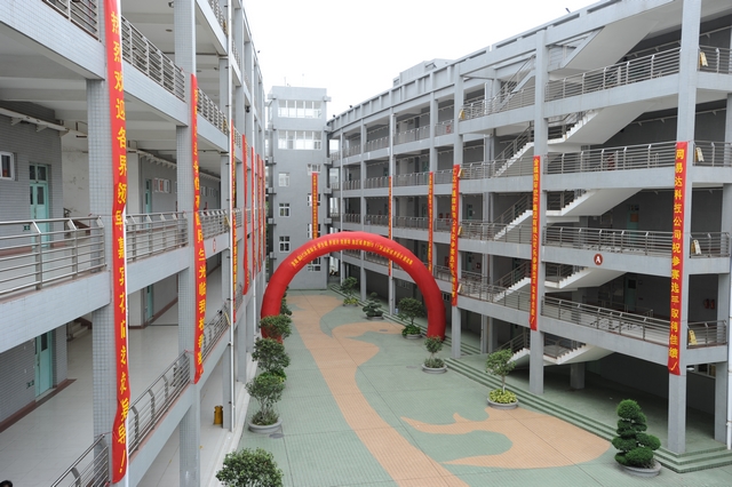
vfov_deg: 41.1
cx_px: 366
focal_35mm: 32
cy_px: 244
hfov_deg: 58.7
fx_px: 650
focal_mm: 32
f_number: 6.3
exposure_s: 1/160
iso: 200
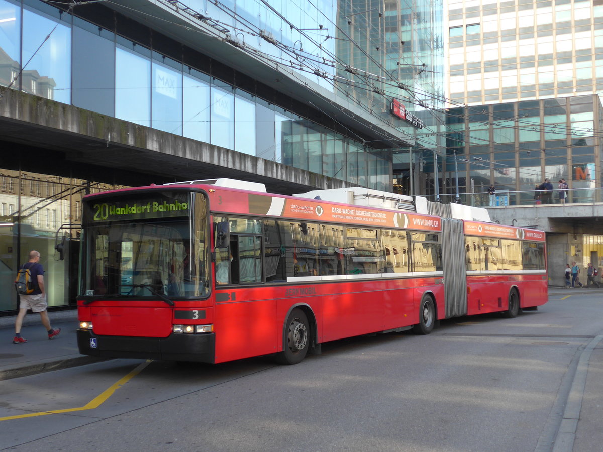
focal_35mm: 44
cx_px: 302
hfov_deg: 42.9
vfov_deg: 32.9
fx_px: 766
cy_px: 226
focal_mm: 9
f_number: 2.8
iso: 125
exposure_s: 1/250
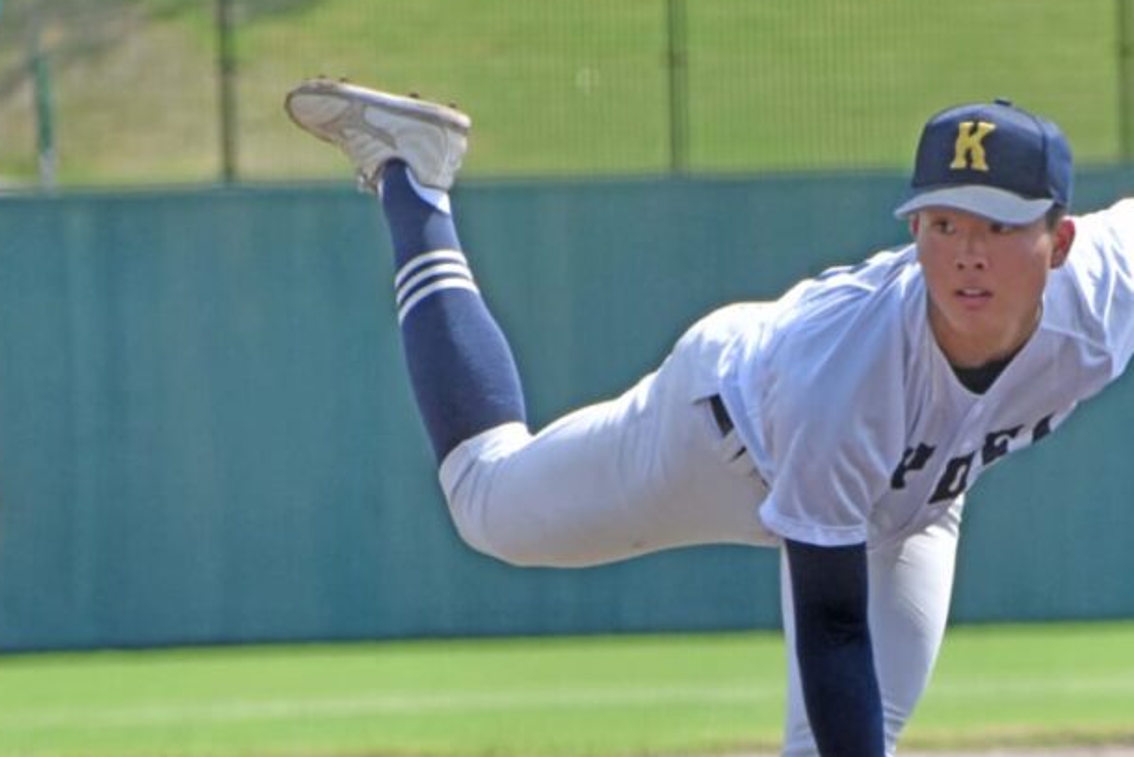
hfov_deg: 3.7
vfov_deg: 2.5
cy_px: 521
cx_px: 807
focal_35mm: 554
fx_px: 17454
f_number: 5.6
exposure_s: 1/1250
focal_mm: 220
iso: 400
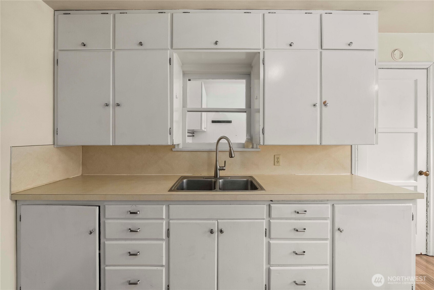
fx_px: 145
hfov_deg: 112.6
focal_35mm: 12
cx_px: 217
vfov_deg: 90.1
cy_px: 145
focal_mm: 12
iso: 200
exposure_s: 1/60
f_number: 7.1
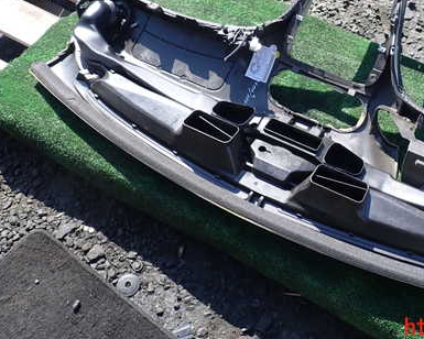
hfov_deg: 46.1
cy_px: 95
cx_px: 323
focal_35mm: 38
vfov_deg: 38.4
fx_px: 477
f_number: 2.8
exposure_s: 1/500
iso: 100
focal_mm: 4.5
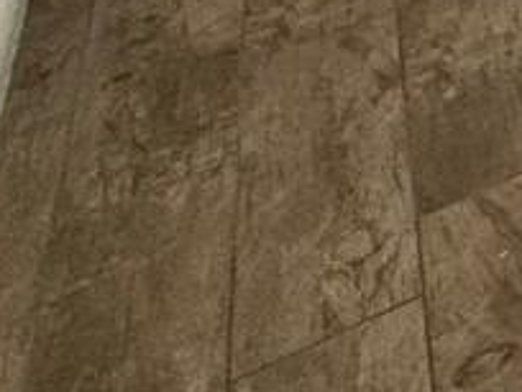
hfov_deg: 9.9
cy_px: -997
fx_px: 1659
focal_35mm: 110
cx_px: 1773
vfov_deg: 8.9
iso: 64
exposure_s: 1/120
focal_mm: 2.22
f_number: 2.2
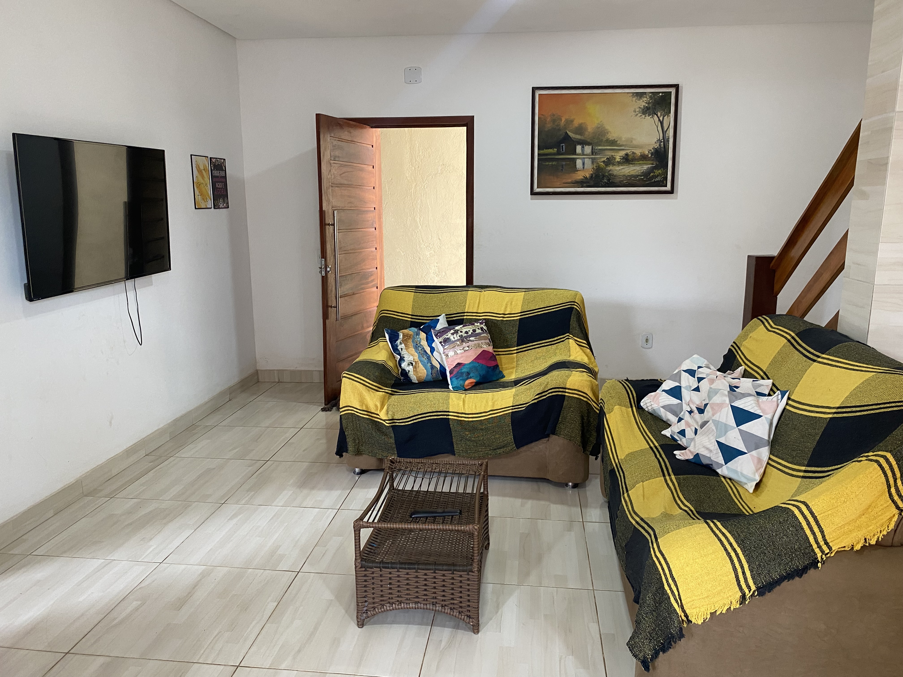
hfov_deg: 67.3
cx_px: 452
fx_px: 678
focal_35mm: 26
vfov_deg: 53.1
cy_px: 338
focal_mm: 4.25
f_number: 1.8
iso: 160
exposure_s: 1/60
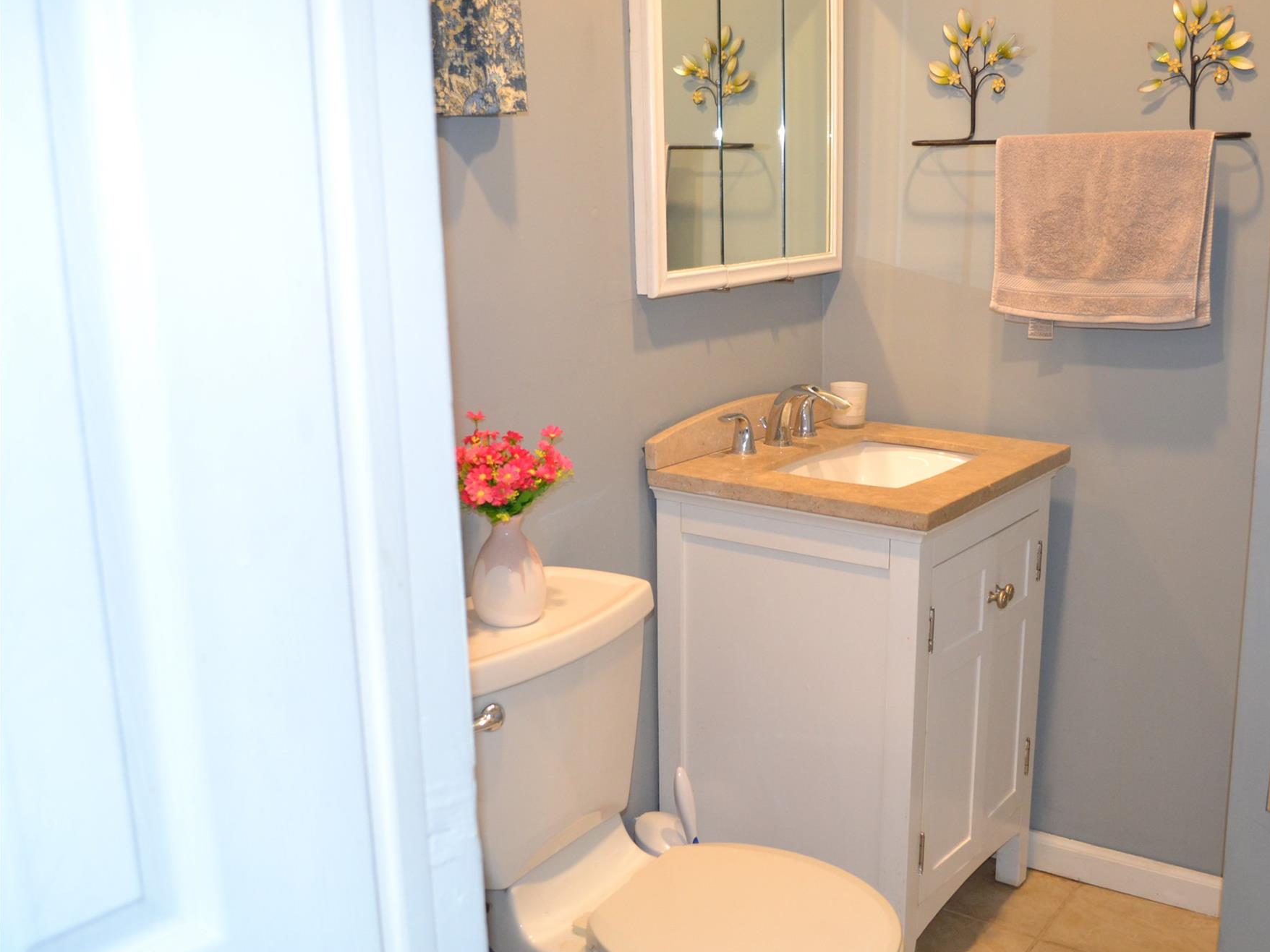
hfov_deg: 49.9
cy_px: 480
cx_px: 739
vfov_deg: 38.7
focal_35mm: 37
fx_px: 1357
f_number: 3.8
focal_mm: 22
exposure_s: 1/60
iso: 1100
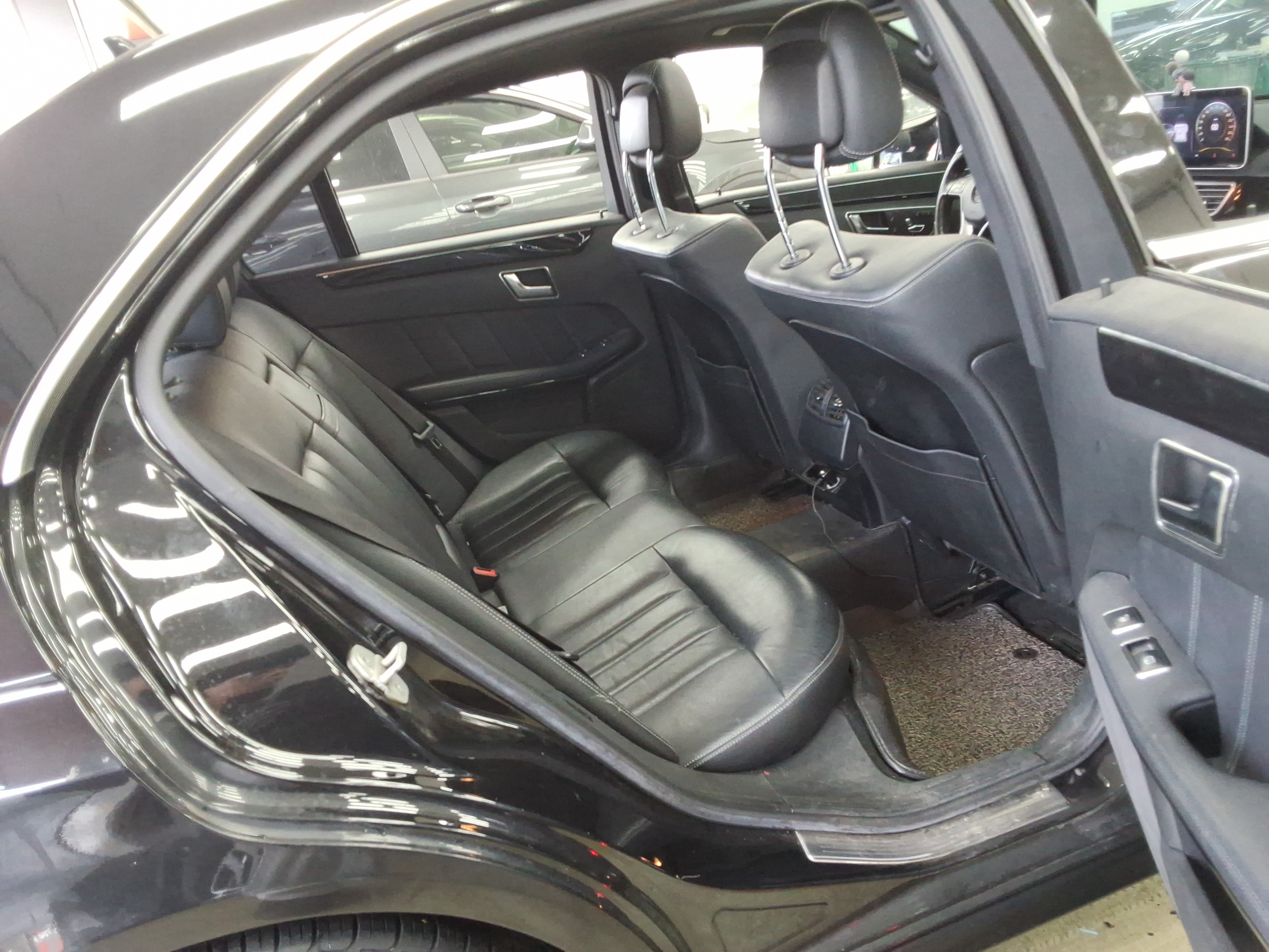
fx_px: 1026
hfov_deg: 63.4
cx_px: 634
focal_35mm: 28
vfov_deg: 49.7
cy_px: 476
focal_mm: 2.91
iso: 178
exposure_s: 1/40
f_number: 1.9
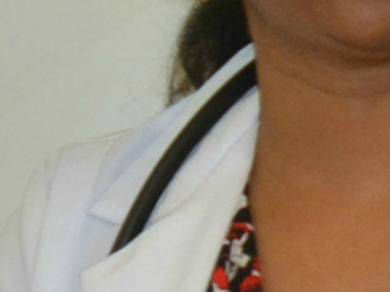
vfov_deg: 5.2
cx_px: 12
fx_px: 3230
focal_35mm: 287
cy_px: 239
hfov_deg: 6.9
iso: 560
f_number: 4
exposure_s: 1/60
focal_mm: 34
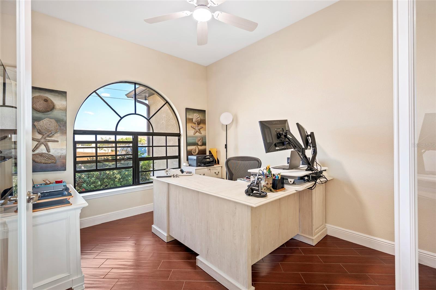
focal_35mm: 16
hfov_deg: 96.7
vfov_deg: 73.7
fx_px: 194
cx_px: 218
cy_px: 145
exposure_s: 1/15
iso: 360
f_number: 4
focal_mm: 16
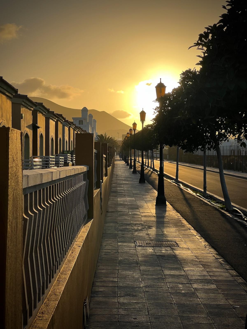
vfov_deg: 25.3
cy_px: 164
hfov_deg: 19.1
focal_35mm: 77
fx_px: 733
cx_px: 124
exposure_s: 1/2053
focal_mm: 9
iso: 32
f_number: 2.8
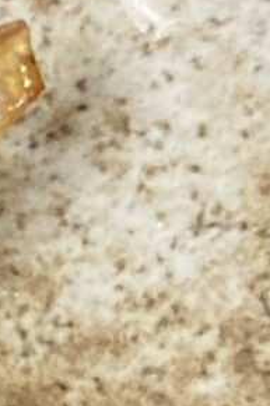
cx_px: -816
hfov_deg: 4.8
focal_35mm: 257
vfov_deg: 7.7
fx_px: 2894
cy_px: 813
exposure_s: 1/40
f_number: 1.8
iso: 320
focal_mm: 3.99
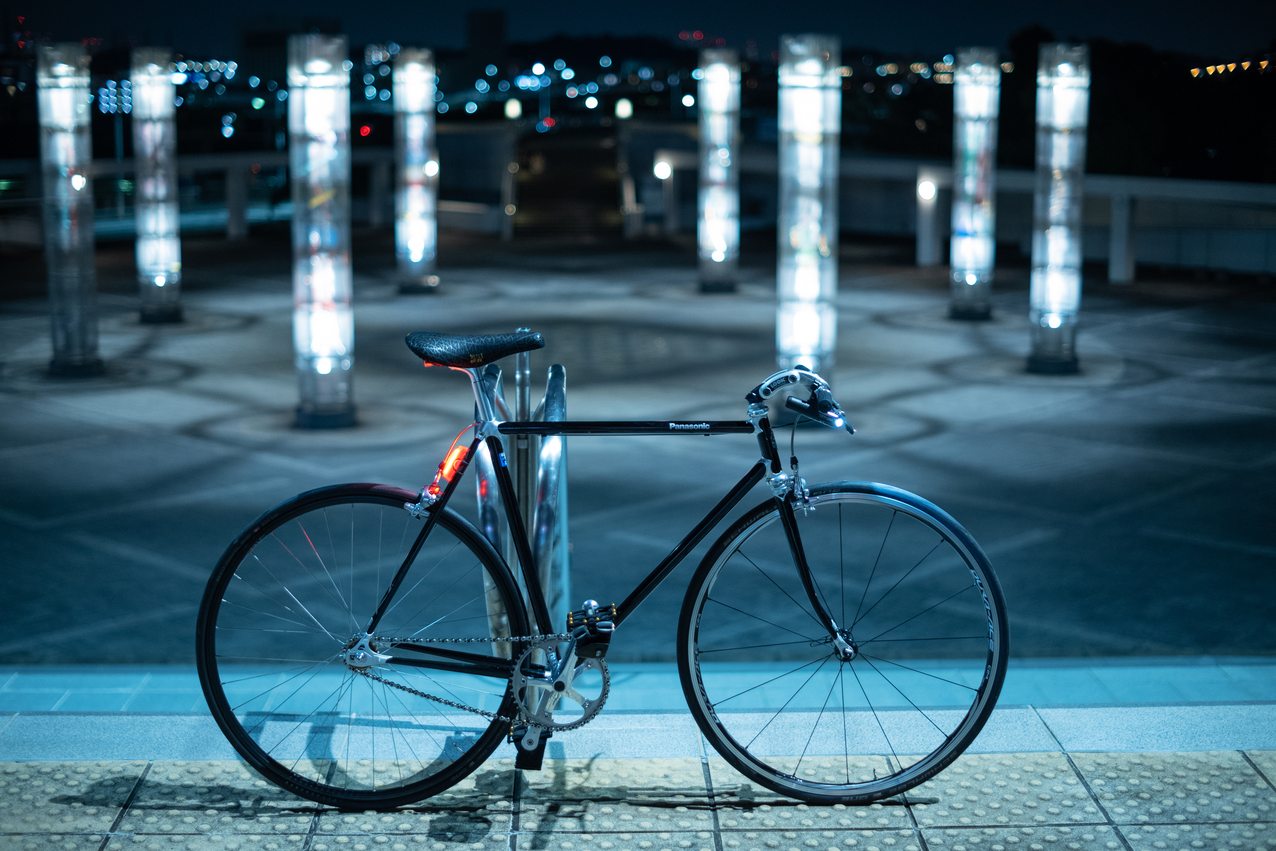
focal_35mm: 52
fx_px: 1861
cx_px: 638
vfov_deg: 25.8
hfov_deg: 37.9
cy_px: 426
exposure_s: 1/50
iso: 800
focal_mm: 35
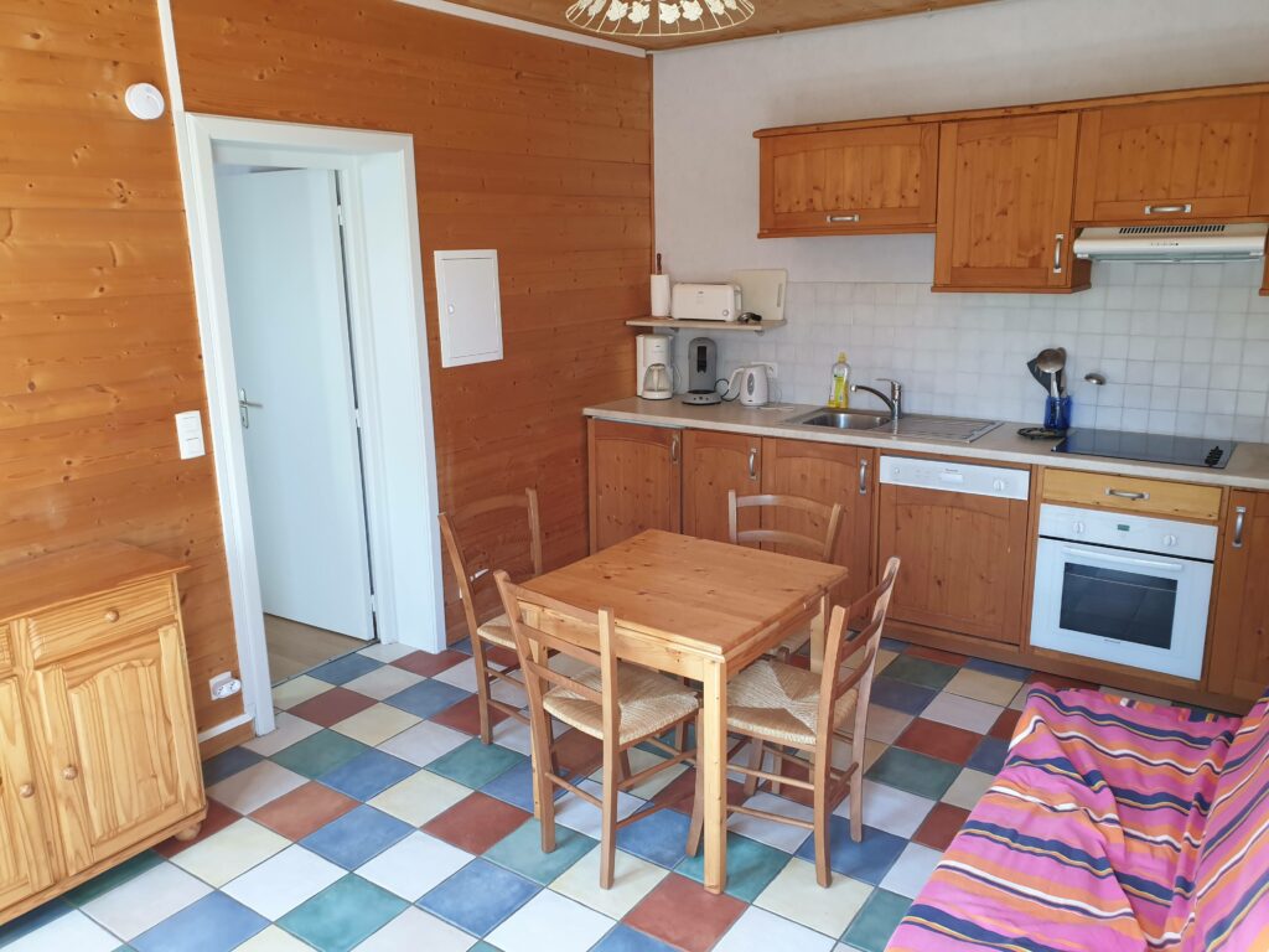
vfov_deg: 53.1
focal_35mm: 26
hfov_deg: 67.3
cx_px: 634
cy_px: 476
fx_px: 953
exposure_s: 1/50
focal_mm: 4.3
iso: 125
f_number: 2.4
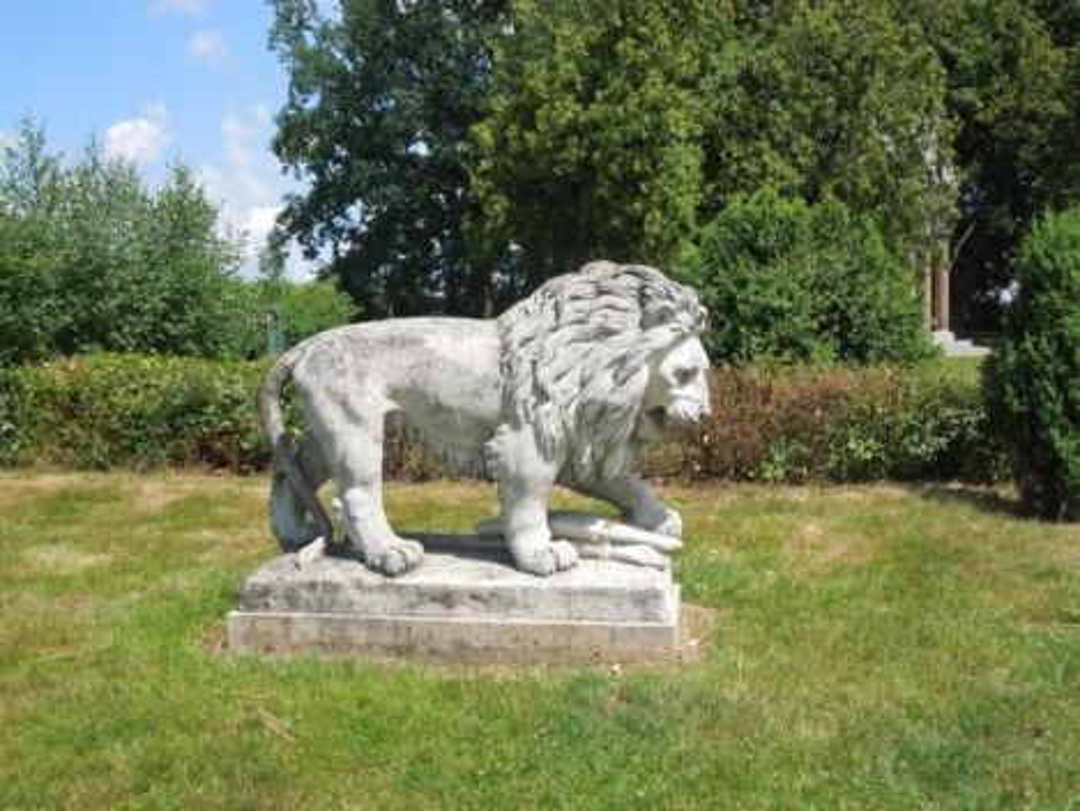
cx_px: 540
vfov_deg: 40.7
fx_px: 1092
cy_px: 406
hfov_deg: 52.6
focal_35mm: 35
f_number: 7.4
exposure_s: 1/800
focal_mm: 6.3
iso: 400
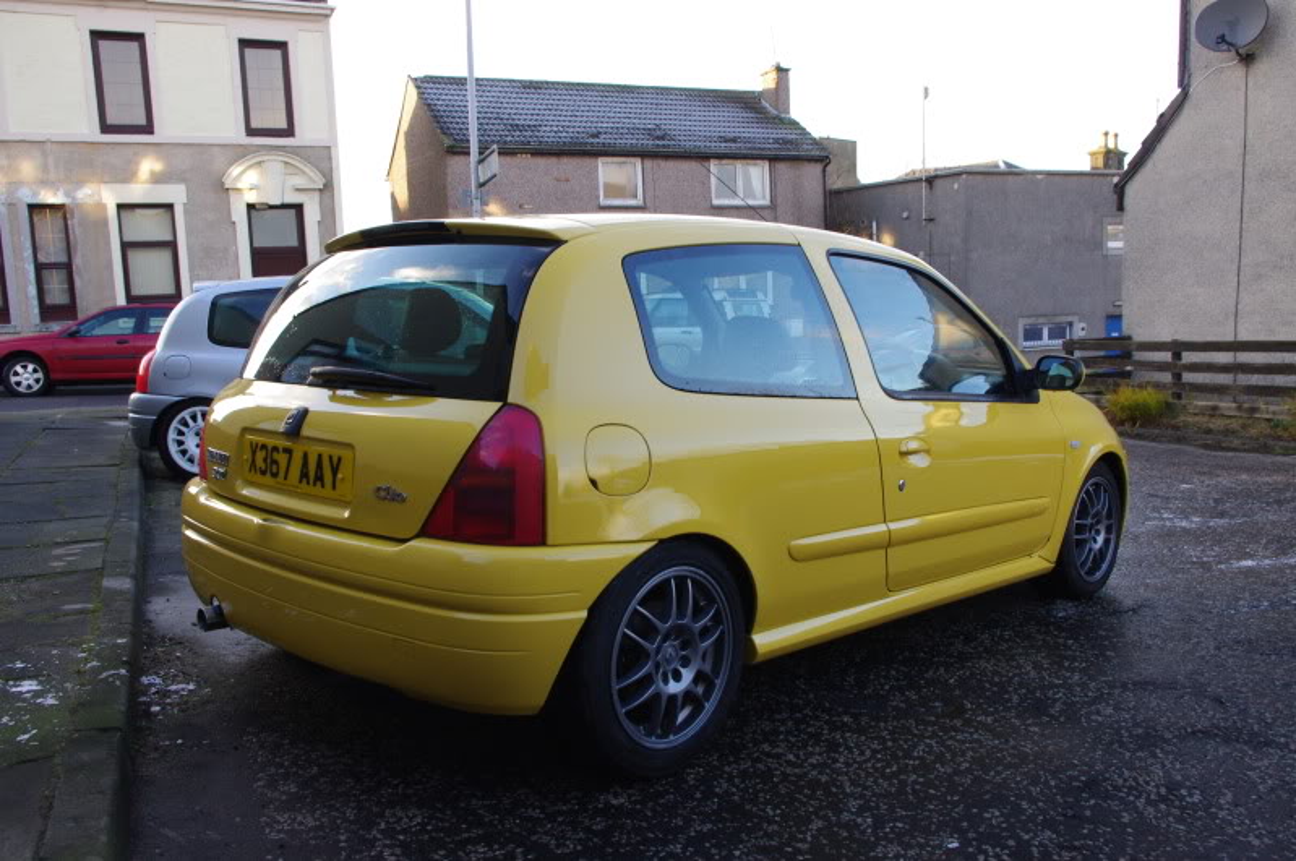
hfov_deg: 62.0
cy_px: 430
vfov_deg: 43.5
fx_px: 1079
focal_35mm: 30
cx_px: 648
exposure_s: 1/40
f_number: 9
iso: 800
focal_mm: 20
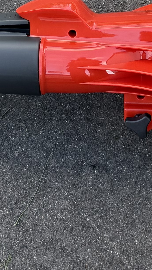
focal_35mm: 122
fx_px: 874
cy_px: -47
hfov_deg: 9.9
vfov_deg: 16.9
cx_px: 94
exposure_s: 1/154
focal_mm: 6.76
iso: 64
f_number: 1.78
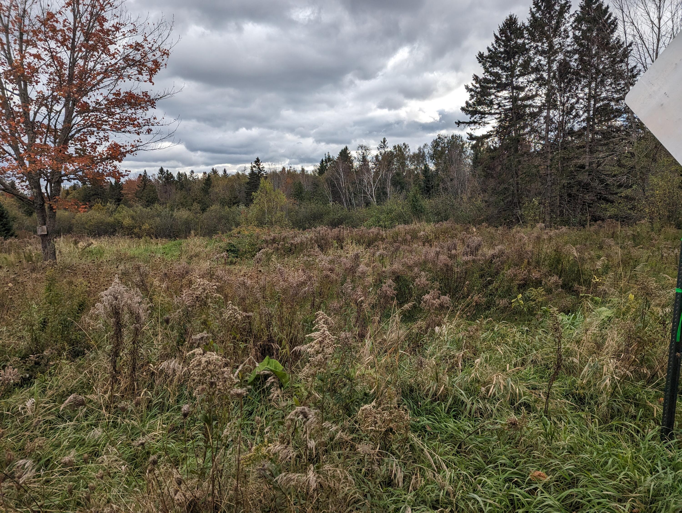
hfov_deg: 71.5
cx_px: 341
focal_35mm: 24
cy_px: 256
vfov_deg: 56.9
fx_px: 473
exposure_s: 1/1825
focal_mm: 6.81
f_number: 1.85
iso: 47
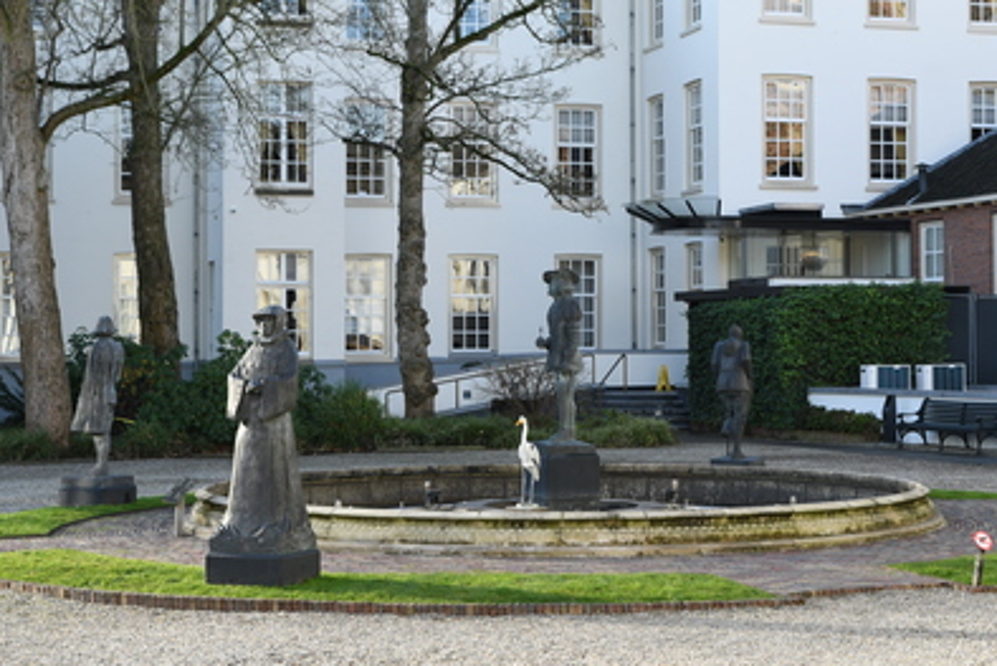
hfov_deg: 28.8
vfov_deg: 19.5
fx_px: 1939
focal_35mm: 70
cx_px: 572
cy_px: 313
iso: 160
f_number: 5
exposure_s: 1/200
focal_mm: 40
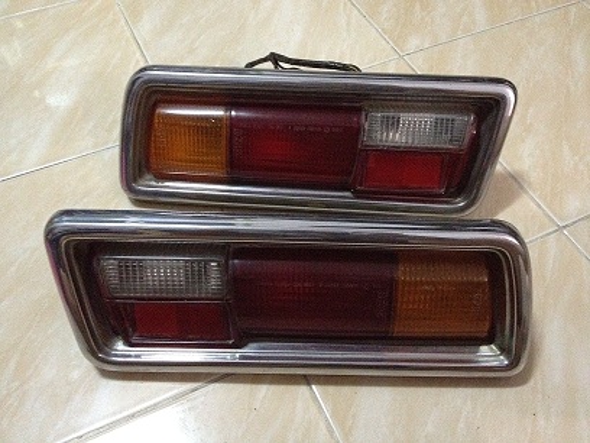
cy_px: 222
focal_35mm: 35
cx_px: 295
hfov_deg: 52.6
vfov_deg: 40.7
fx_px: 597
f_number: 2.4
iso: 800
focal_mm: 4.28
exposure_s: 1/15
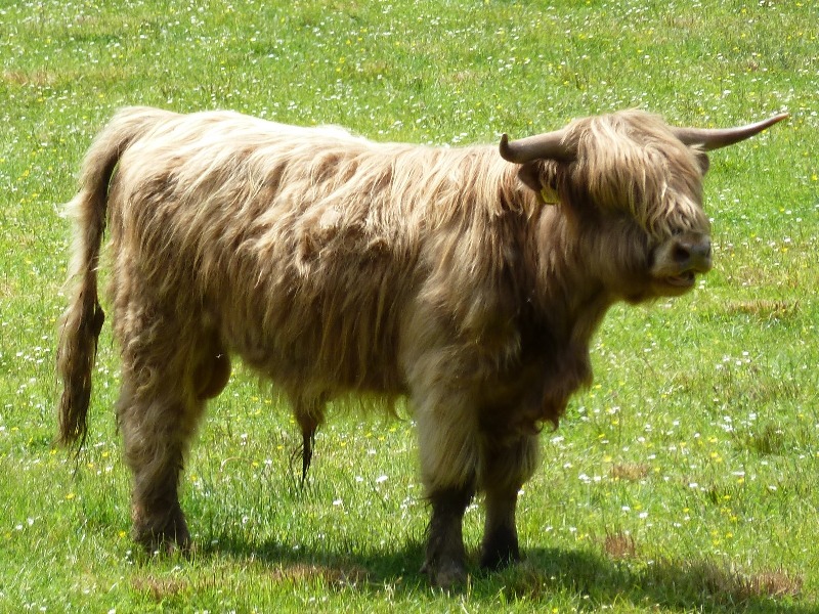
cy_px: 307
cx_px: 410
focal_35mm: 278
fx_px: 6577
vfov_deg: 5.3
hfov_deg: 7.1
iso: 80
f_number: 4.8
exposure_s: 1/160
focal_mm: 45.7
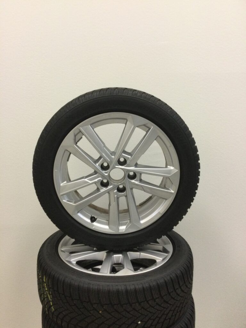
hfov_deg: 45.4
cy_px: 164
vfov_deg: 58.4
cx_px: 123
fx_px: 294
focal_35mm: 31
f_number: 2.4
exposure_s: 1/33
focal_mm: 3.3
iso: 125
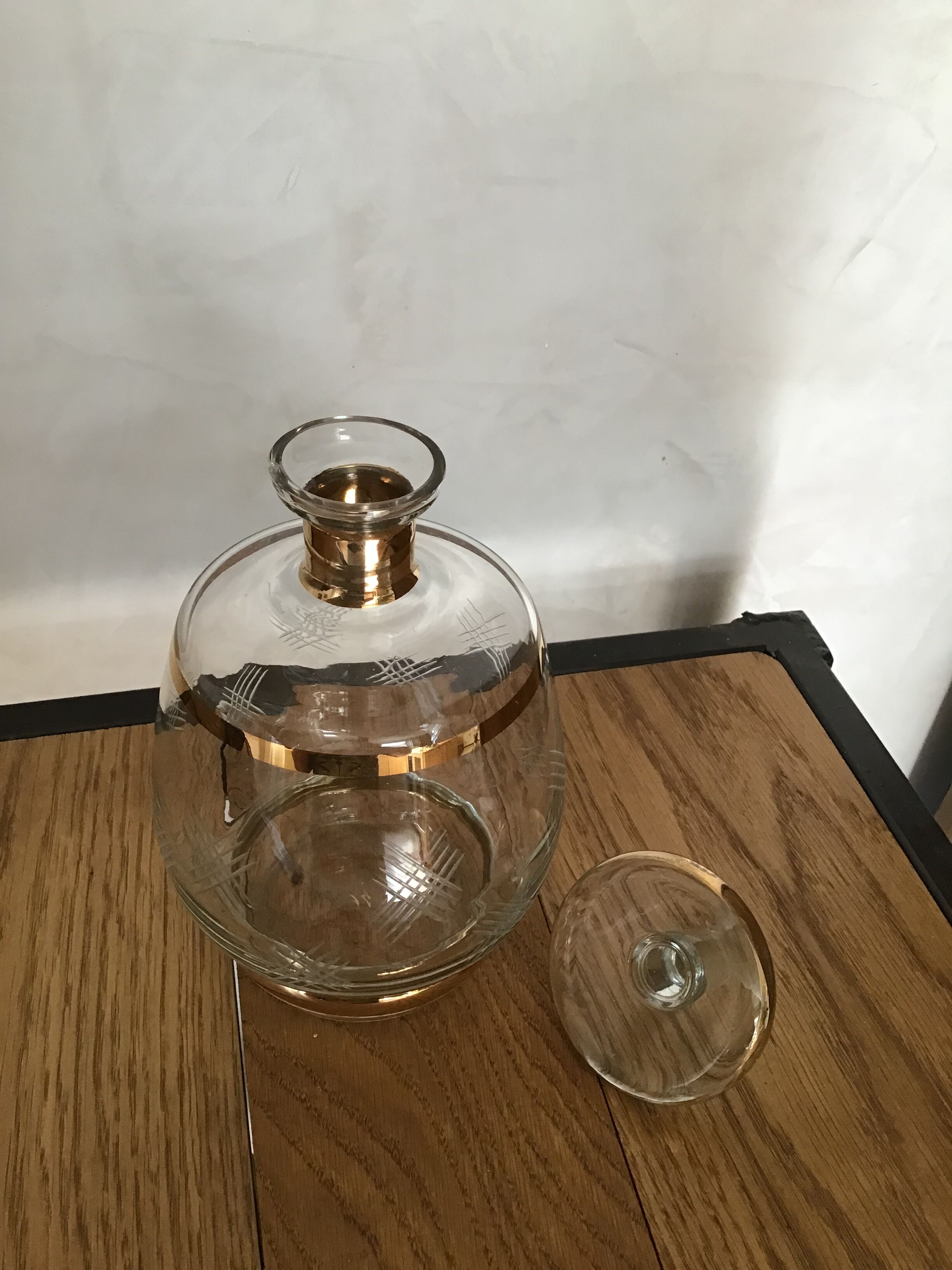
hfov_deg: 45.4
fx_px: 1137
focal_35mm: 31
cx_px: 476
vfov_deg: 58.4
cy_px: 635
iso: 100
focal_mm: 3.3
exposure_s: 1/33
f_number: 2.4
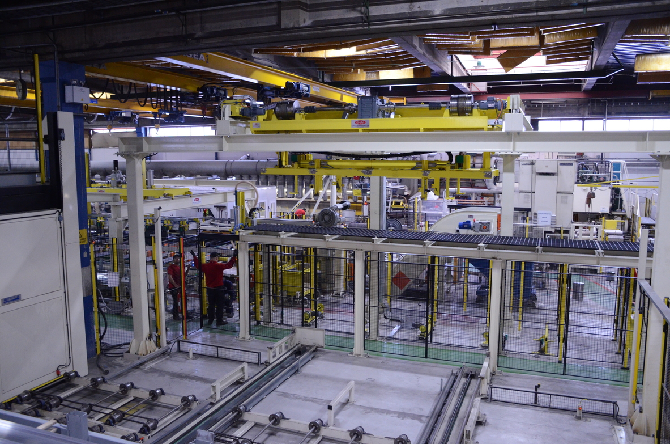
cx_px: 335
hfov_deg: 62.0
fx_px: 557
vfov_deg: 43.4
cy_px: 222
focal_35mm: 30
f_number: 3.5
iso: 2000
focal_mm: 20
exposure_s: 1/125
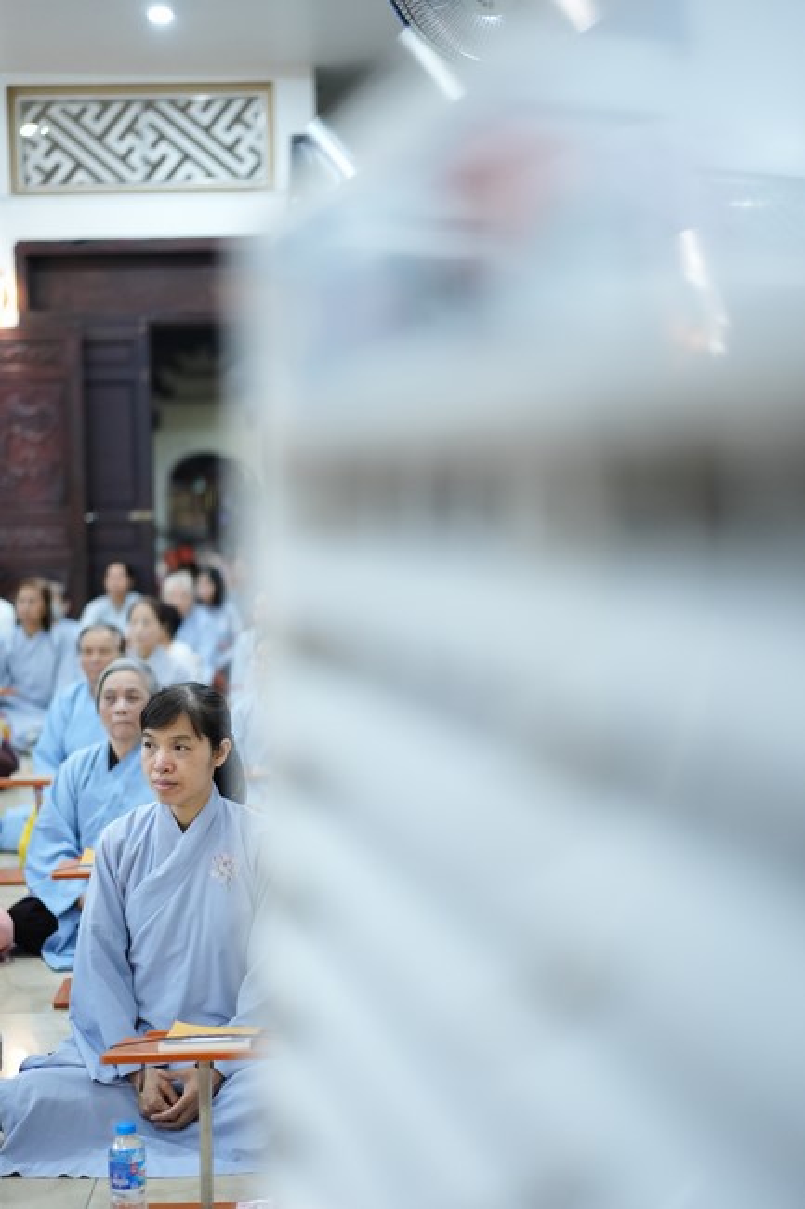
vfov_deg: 36.3
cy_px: 604
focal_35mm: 55
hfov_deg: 24.6
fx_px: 1846
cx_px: 402
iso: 3200
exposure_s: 1/200
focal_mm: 55
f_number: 1.8
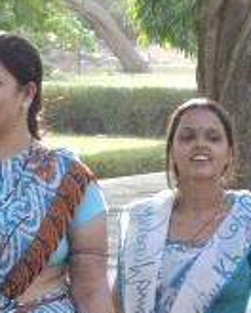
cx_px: -48
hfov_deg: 3.2
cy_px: 372
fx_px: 4550
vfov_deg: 3.9
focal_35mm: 490
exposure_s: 1/160
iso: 320
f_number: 4.8
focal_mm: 18
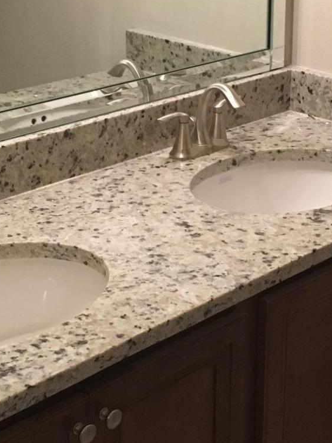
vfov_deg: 25.2
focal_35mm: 77
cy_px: 139
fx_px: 984
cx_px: 225
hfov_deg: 19.1
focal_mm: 4.15
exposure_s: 1/30
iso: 200
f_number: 2.2
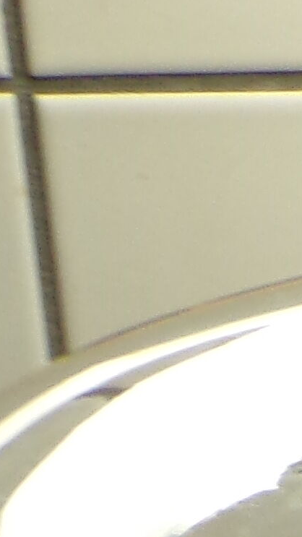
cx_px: 644
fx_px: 3559
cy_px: 1403
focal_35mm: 250
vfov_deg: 7.8
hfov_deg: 4.8
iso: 167
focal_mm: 6.6
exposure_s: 1/34
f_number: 3.3
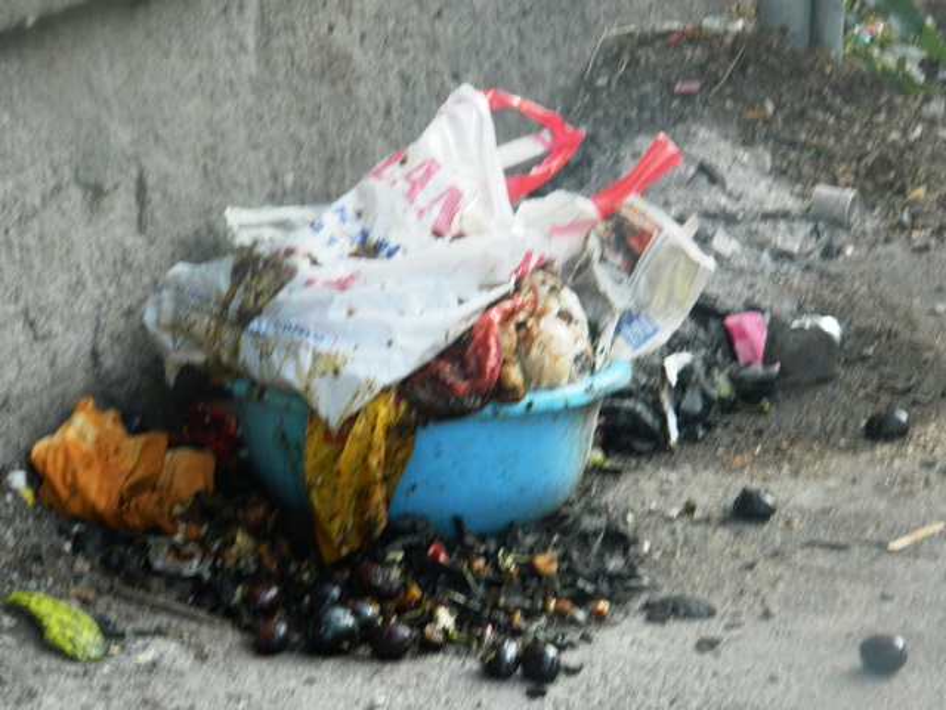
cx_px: 473
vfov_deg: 8.4
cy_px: 355
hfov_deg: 11.2
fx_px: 4837
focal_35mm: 177
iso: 200
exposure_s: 1/60
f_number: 5.1
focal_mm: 31.8
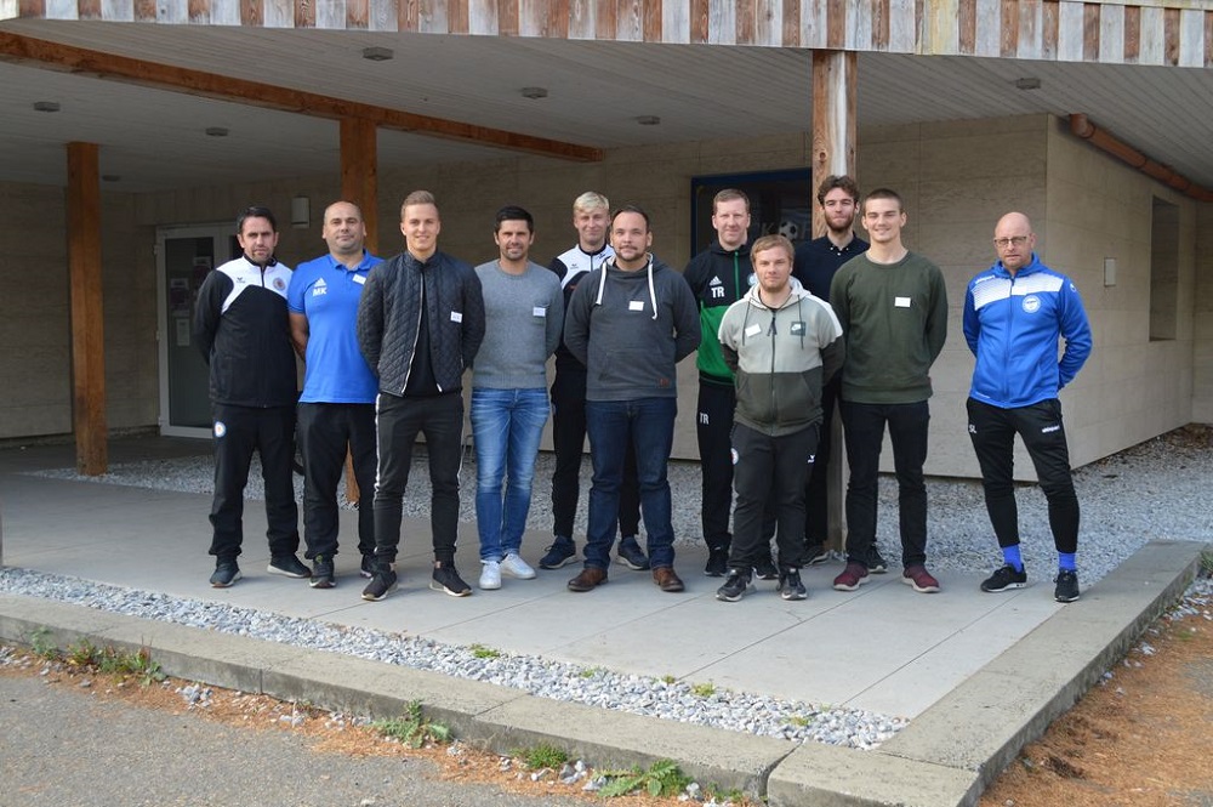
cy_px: 404
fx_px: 1212
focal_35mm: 36
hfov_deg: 53.2
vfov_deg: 36.8
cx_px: 606
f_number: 5.6
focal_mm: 24
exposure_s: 1/125
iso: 250
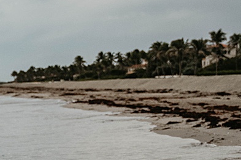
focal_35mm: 114
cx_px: -93
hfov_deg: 16.7
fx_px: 763
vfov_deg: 12.0
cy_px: 137
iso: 320
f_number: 2.8
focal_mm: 28
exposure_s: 1/250
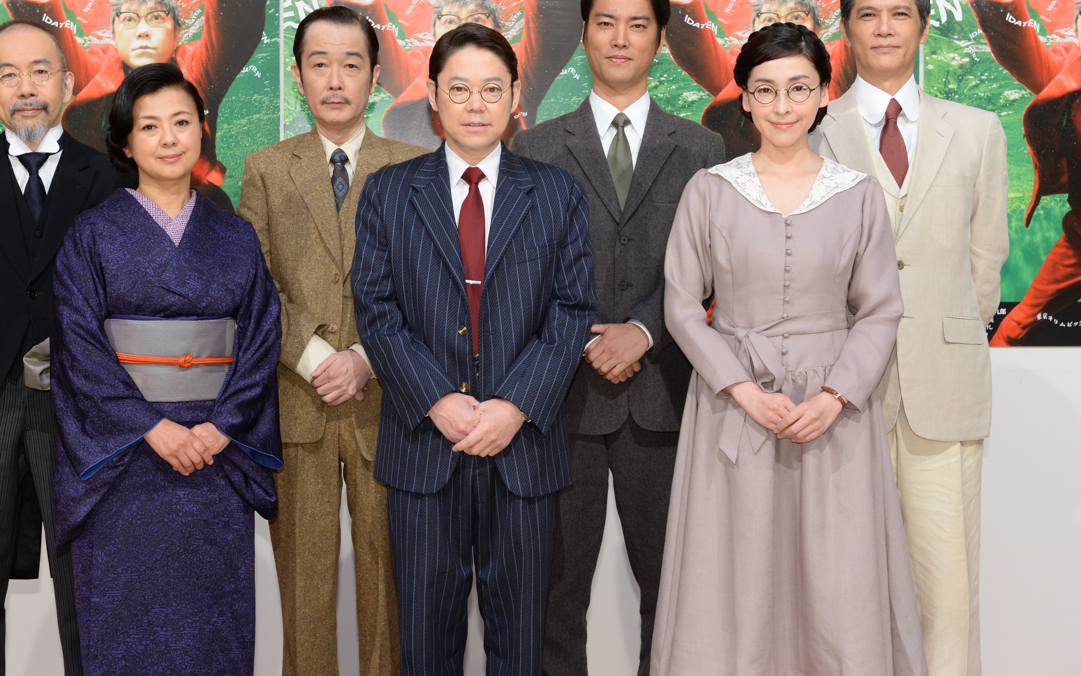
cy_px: 280
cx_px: 483
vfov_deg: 19.1
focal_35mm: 68
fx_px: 2003
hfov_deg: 30.2
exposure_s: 1/160
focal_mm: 58
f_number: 8
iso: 1600
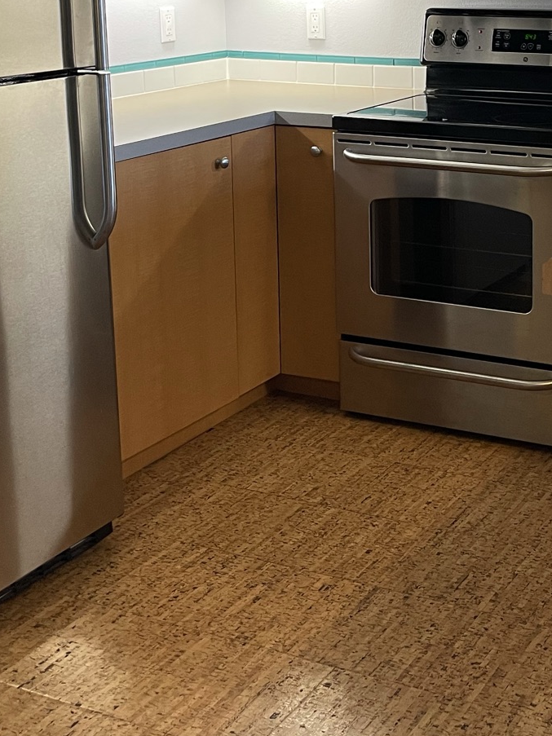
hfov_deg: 24.2
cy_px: 139
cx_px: 492
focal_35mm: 59
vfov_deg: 31.8
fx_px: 1255
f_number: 1.6
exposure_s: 1/60
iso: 160
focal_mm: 5.1
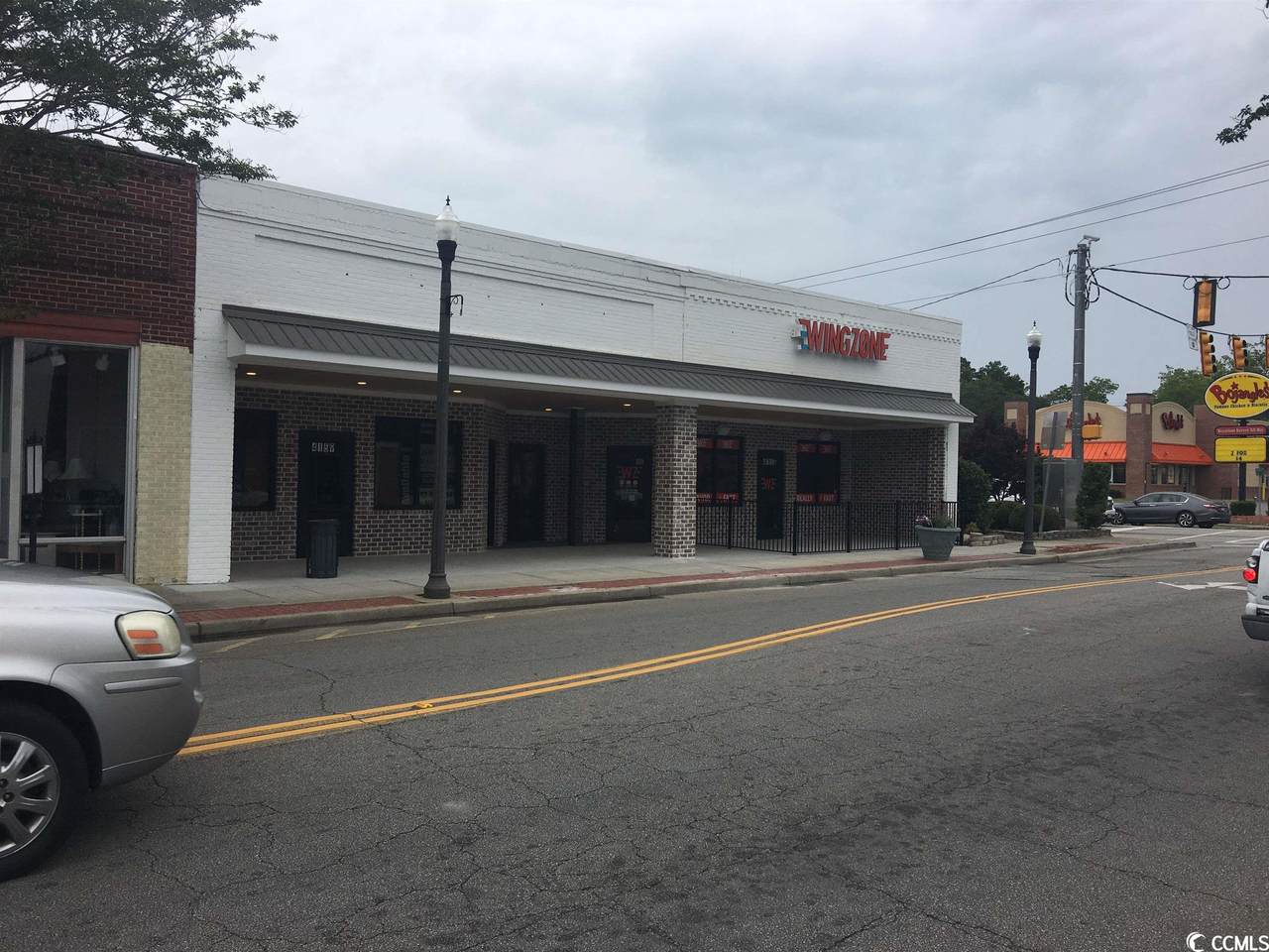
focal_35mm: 29
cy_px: 476
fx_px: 1063
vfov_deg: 48.2
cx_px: 634
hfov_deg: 61.7
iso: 25
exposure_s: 1/818
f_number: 2.2
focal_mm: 4.15
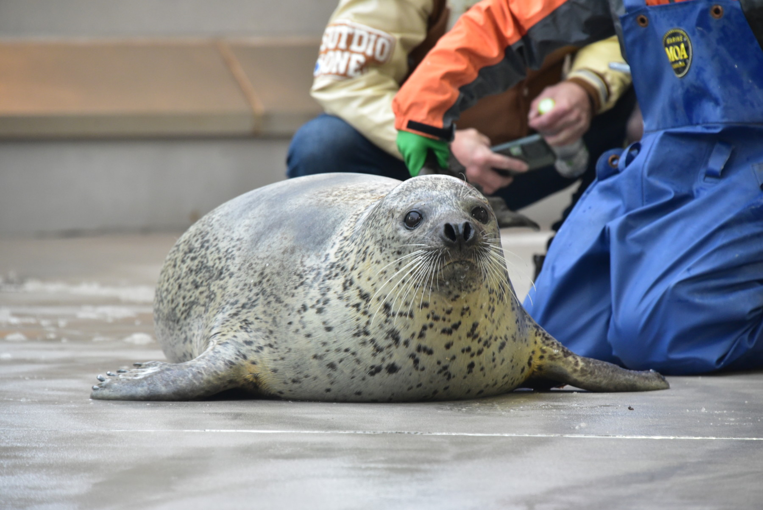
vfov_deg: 4.6
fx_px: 6361
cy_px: 255
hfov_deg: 6.9
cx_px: 382
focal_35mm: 300
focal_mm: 300
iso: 4000
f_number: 9
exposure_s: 1/100
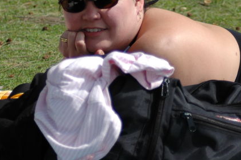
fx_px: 2062
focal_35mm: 308
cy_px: -1
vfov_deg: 4.4
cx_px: 92
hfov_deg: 6.7
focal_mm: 85
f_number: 4.2
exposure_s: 1/2000
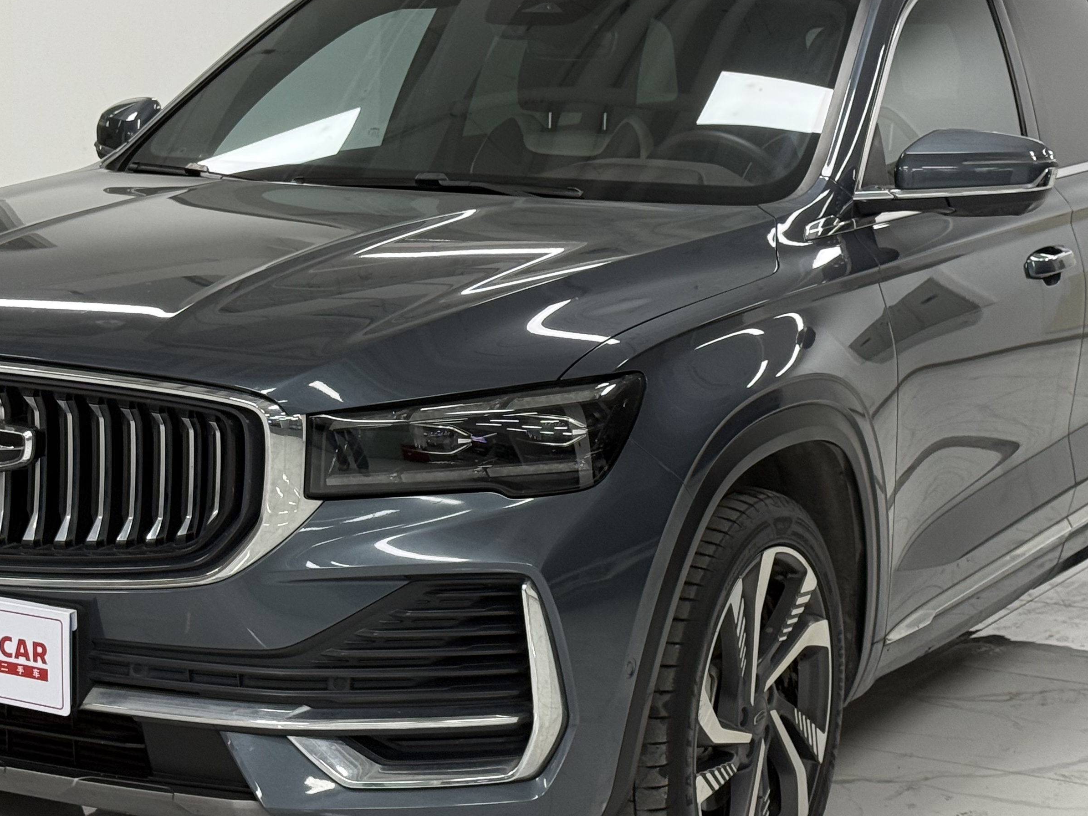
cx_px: 494
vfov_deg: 18.2
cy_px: 356
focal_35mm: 81
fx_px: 2546
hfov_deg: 24.1
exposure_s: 1/60
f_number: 1.78
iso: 100
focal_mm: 6.76
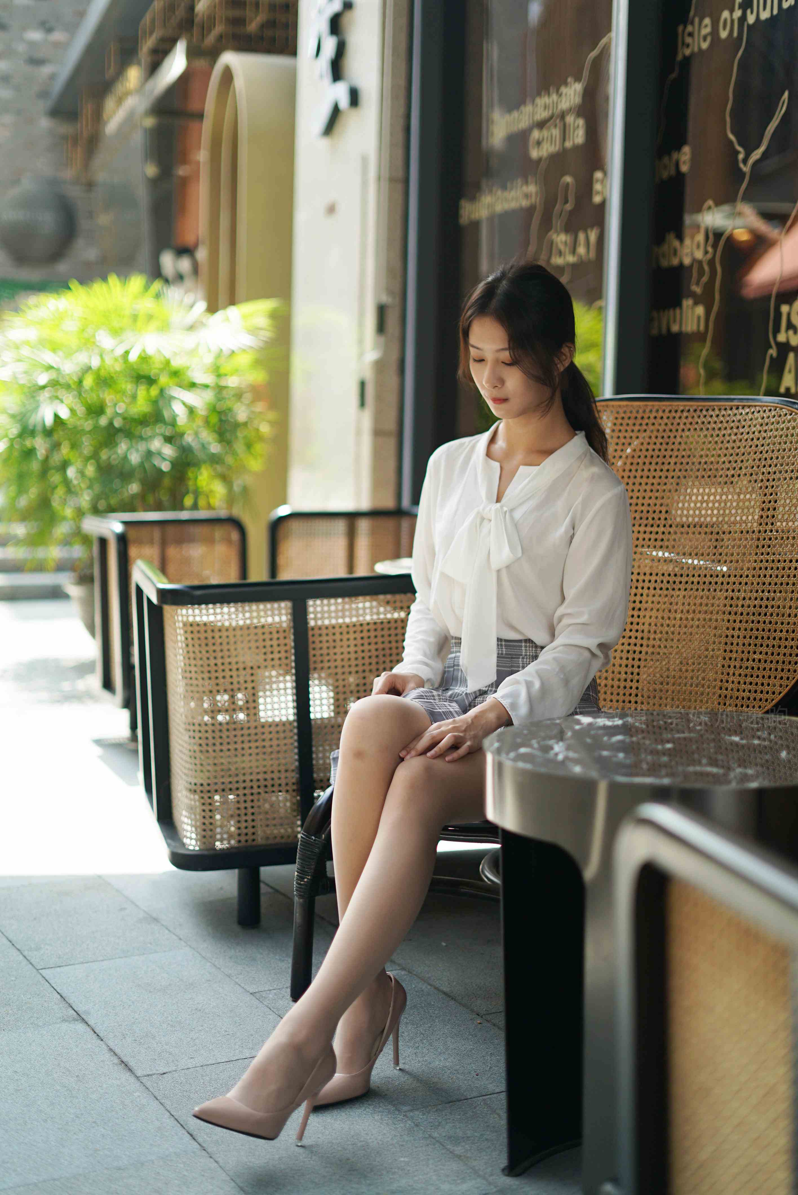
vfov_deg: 39.6
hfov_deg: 27.0
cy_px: 598
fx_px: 1660
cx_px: 399
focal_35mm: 50
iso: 200
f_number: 1.8
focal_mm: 50
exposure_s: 1/1250
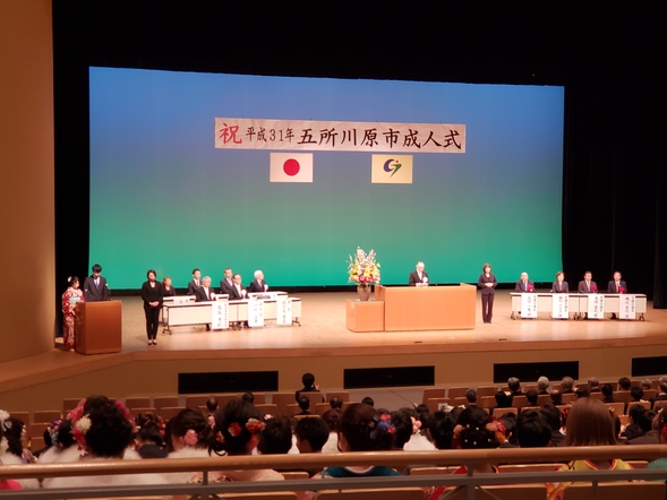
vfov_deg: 27.5
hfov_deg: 36.2
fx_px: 1021
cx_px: 335
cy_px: 247
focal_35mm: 53
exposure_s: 1/33
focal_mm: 6
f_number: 2.4
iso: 200
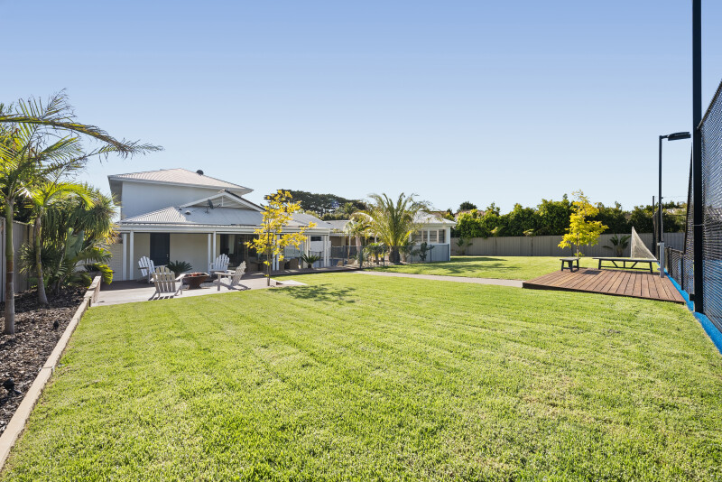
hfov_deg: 100.4
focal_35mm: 15
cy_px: 241
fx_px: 301
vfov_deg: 77.4
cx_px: 361
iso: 400
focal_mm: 15
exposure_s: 1/800
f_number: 7.1
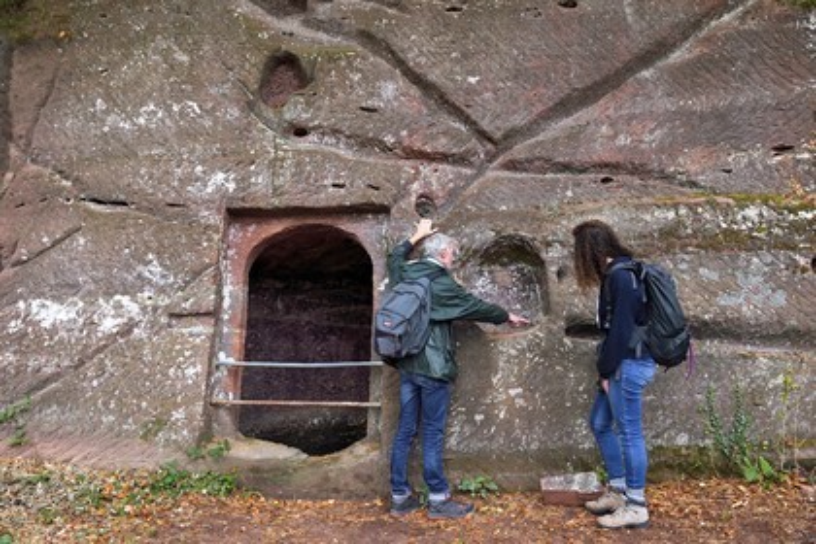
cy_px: 272
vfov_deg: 47.9
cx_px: 408
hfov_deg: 67.4
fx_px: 612
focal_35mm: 27
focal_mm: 27
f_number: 11
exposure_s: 1/80
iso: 800
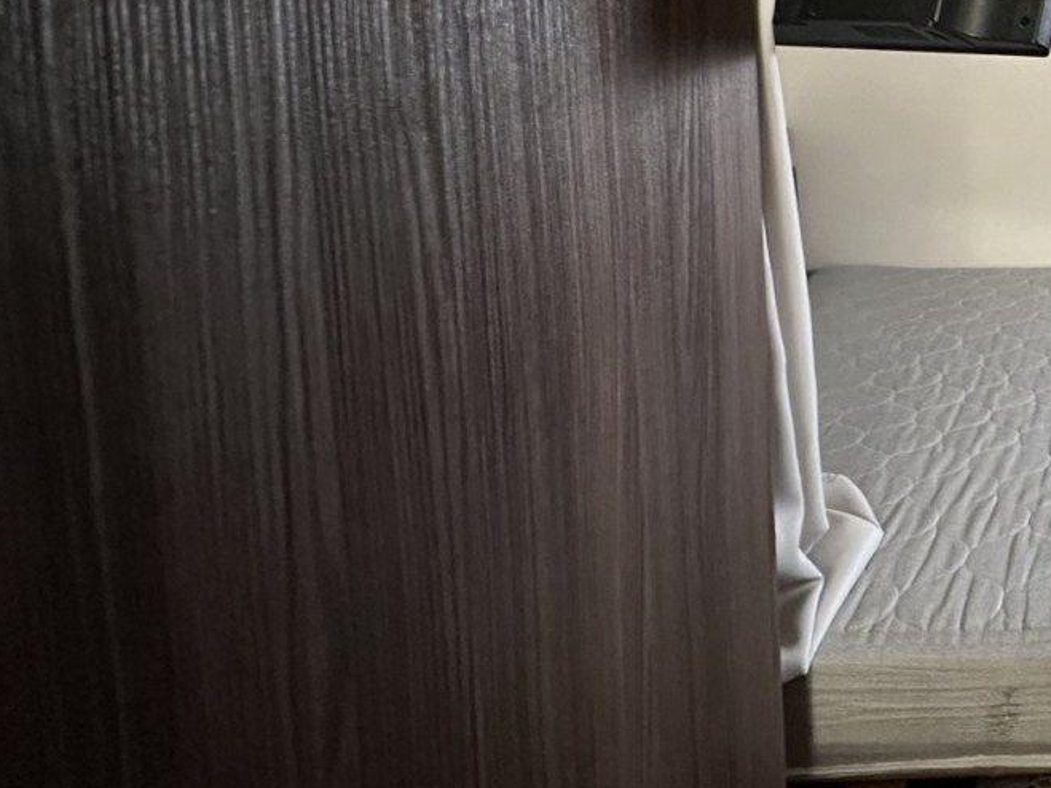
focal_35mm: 34
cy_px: 93
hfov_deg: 41.3
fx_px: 1032
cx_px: 1193
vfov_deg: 39.1
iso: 640
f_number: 2.2
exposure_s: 1/60
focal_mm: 2.22
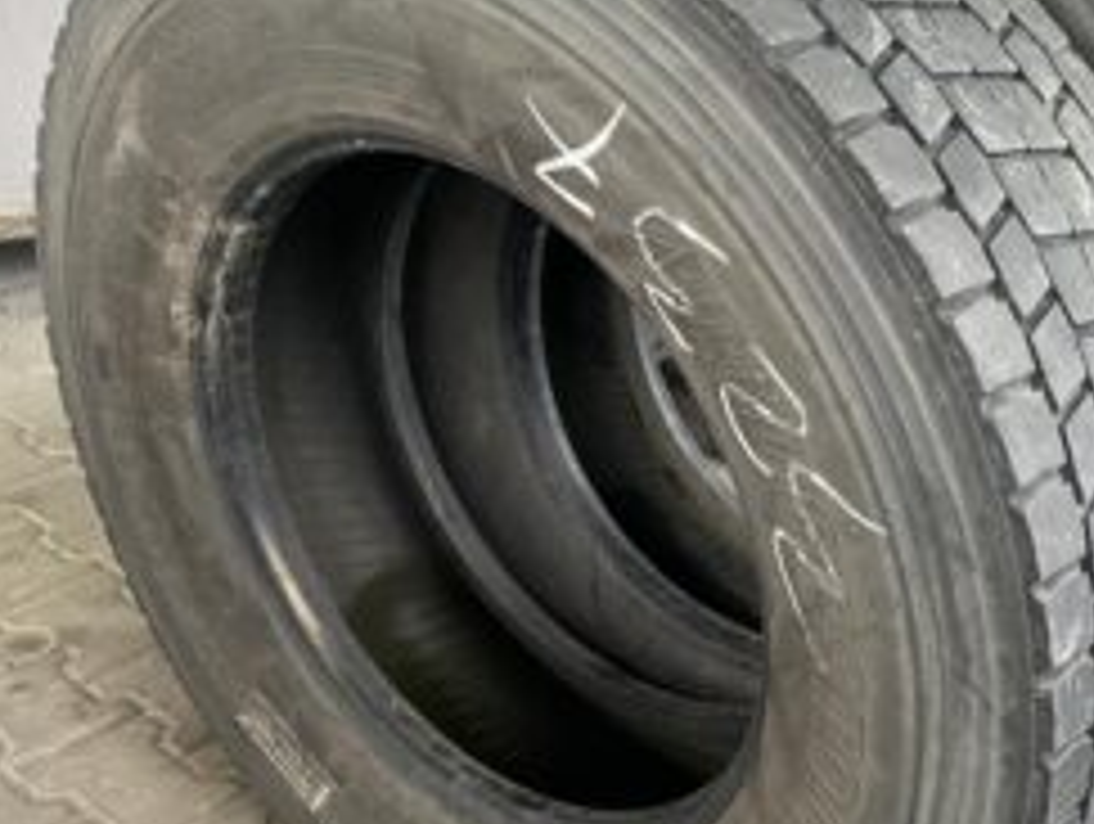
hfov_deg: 41.0
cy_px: 435
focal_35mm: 46
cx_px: 657
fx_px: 1456
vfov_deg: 31.6
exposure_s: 1/50
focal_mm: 4.25
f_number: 1.8
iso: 125
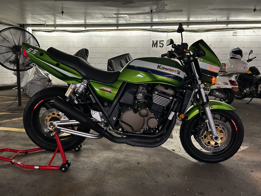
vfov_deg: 53.1
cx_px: 130
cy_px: 98
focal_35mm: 26
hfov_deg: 67.3
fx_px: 196
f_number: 1.5
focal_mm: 5.7
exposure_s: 1/60
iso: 320
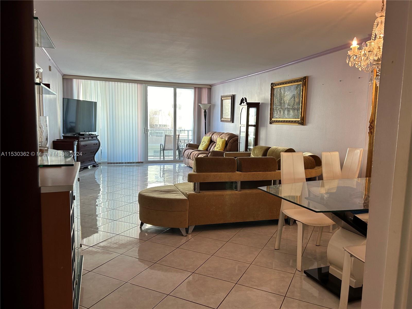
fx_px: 309
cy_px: 154
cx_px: 206
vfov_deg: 53.1
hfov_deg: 67.3
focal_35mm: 26
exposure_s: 1/120
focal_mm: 5.7
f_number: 1.5
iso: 100
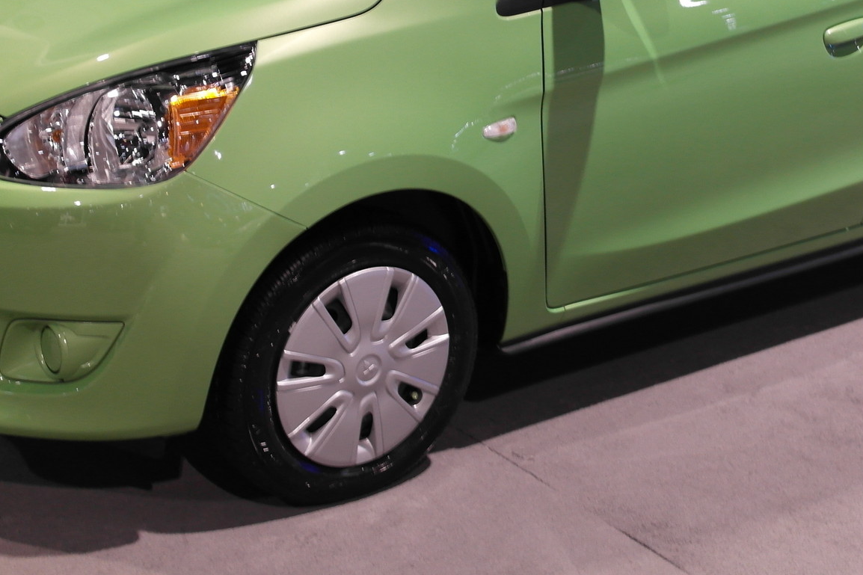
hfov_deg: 31.0
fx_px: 1558
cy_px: 74
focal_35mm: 65
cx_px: 456
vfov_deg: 20.5
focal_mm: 20
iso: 400
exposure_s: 1/25
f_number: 3.5
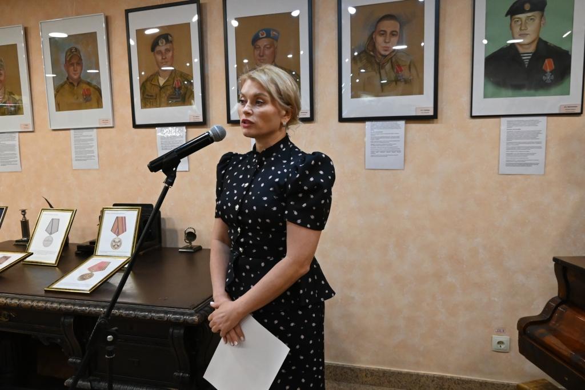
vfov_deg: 47.9
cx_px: 292
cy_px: 195
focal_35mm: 27
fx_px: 439
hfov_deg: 67.4
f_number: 6.3
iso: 3200
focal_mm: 18
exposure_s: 1/160
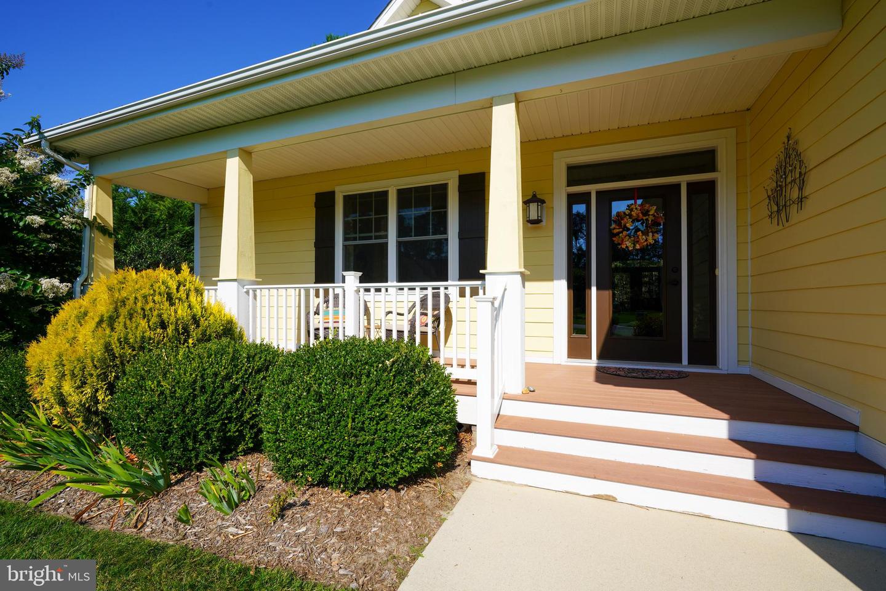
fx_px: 394
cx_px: 443
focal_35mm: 16
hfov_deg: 96.7
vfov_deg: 73.7
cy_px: 296
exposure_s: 1/160
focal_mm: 16
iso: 100
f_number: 10
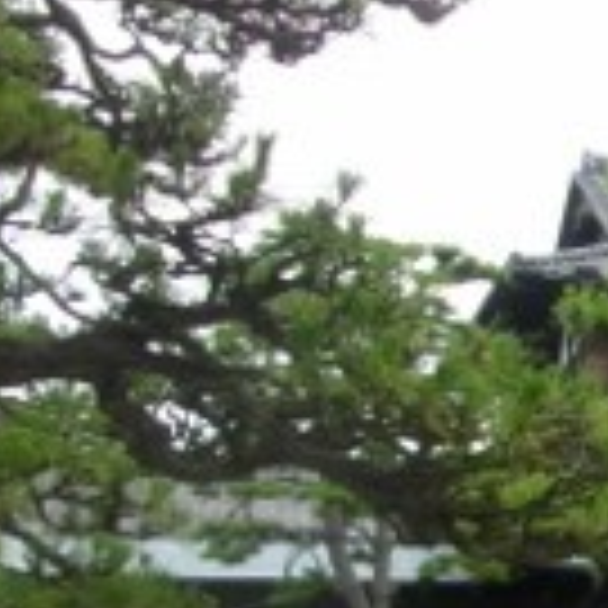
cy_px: 534
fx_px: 2087
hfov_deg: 14.5
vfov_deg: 16.4
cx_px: 1112
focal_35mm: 105
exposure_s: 1/160
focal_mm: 5.7
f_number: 5.5
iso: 100
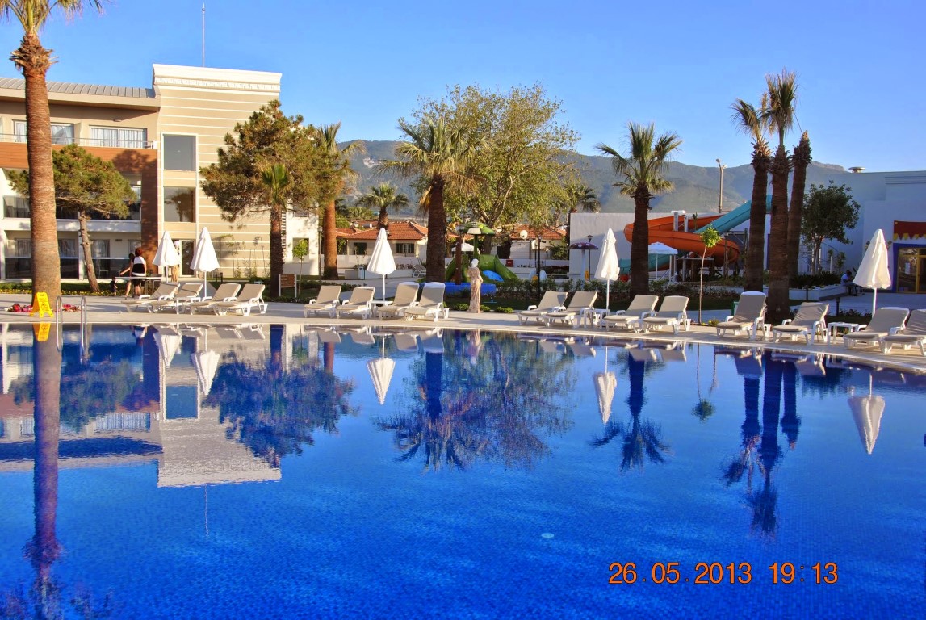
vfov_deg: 37.0
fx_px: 927
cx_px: 463
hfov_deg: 53.1
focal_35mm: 36
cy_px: 310
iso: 100
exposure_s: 1/200
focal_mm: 24
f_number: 7.1
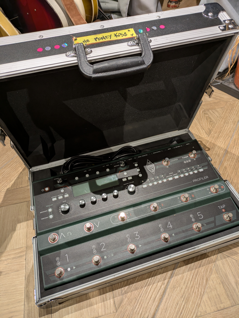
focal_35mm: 25
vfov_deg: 69.4
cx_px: 120
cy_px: 159
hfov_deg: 54.9
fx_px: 230
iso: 184
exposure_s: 1/25
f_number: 1.89
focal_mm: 5.43
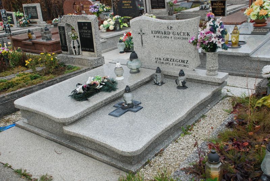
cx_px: 135
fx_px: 293
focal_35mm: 39
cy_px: 90
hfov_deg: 49.5
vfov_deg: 34.4
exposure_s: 1/60
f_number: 7.1
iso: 500
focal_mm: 26
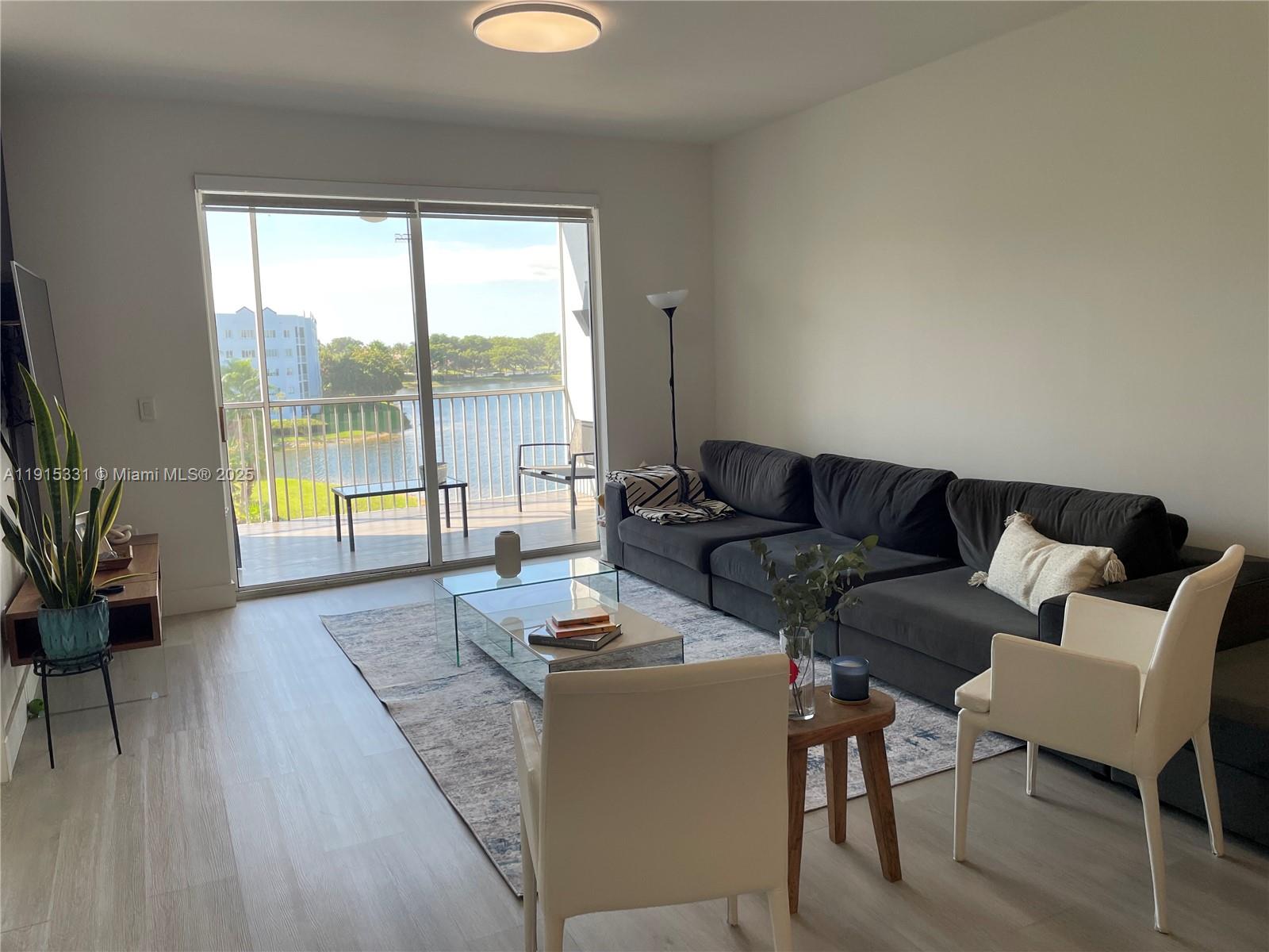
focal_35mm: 26
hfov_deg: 67.3
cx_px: 634
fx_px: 953
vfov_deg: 53.1
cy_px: 476
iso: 32
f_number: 1.6
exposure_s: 1/209
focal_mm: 4.2
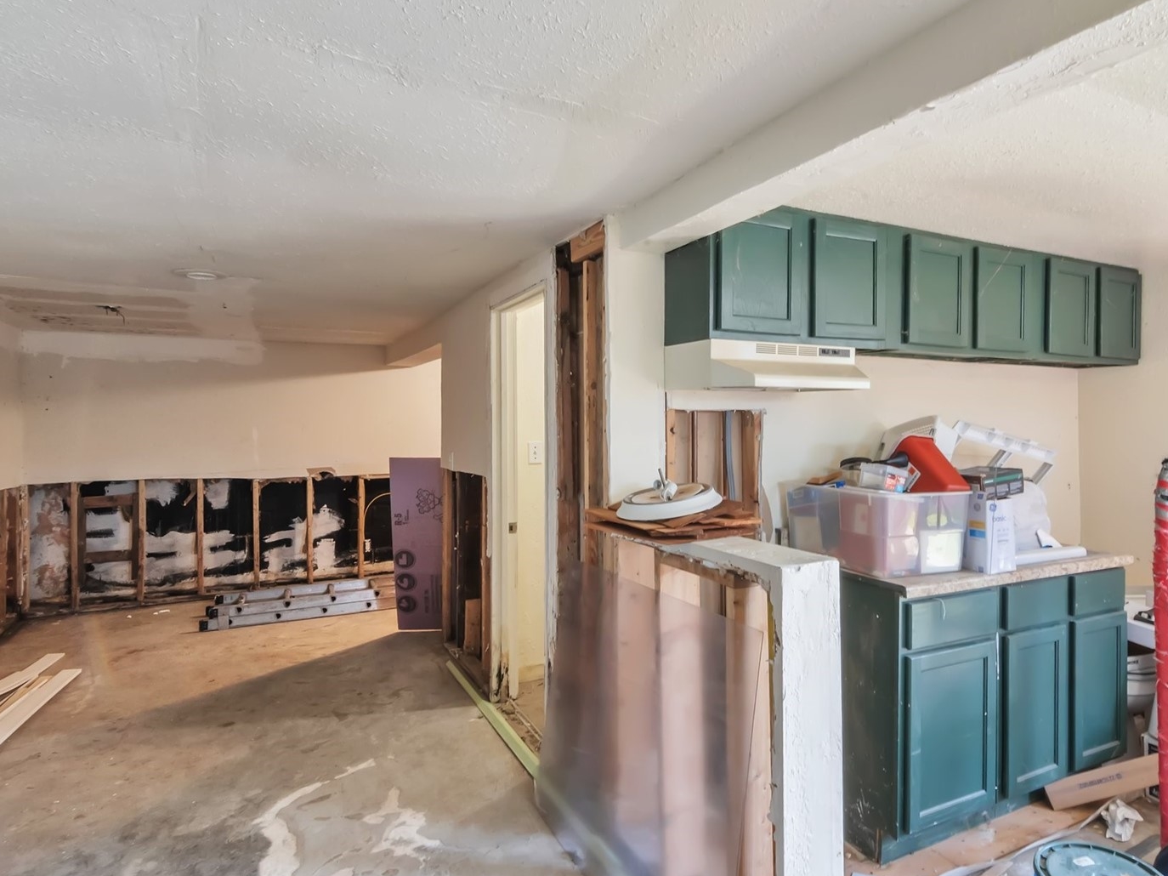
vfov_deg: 67.0
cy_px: 466
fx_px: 661
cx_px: 667
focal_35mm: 20
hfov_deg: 82.4
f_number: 22
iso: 400
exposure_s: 1.3
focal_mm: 11
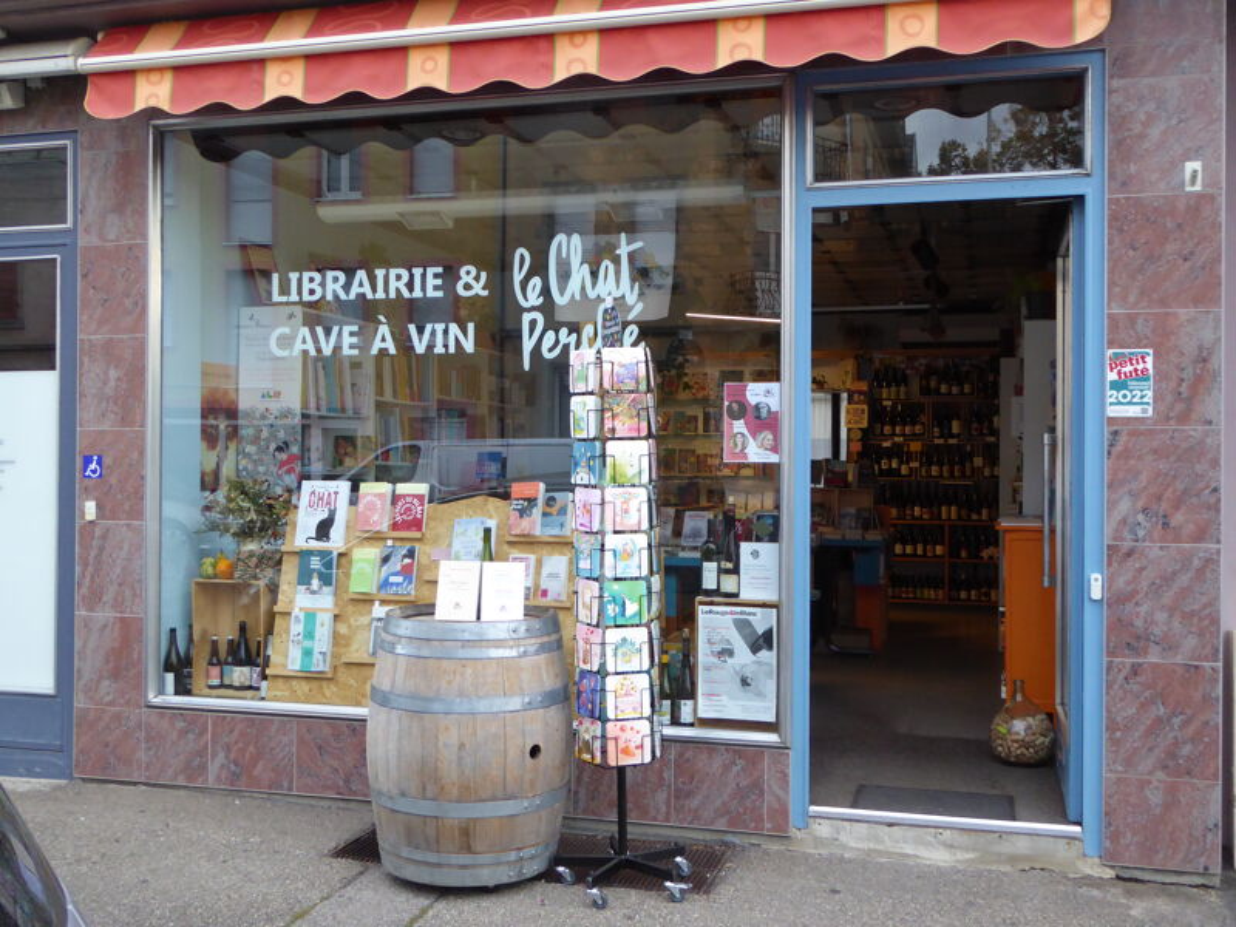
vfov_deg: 39.7
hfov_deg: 51.4
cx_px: 618
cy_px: 464
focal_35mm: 36
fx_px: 1285
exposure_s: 1/60
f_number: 3.7
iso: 400
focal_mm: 6.3
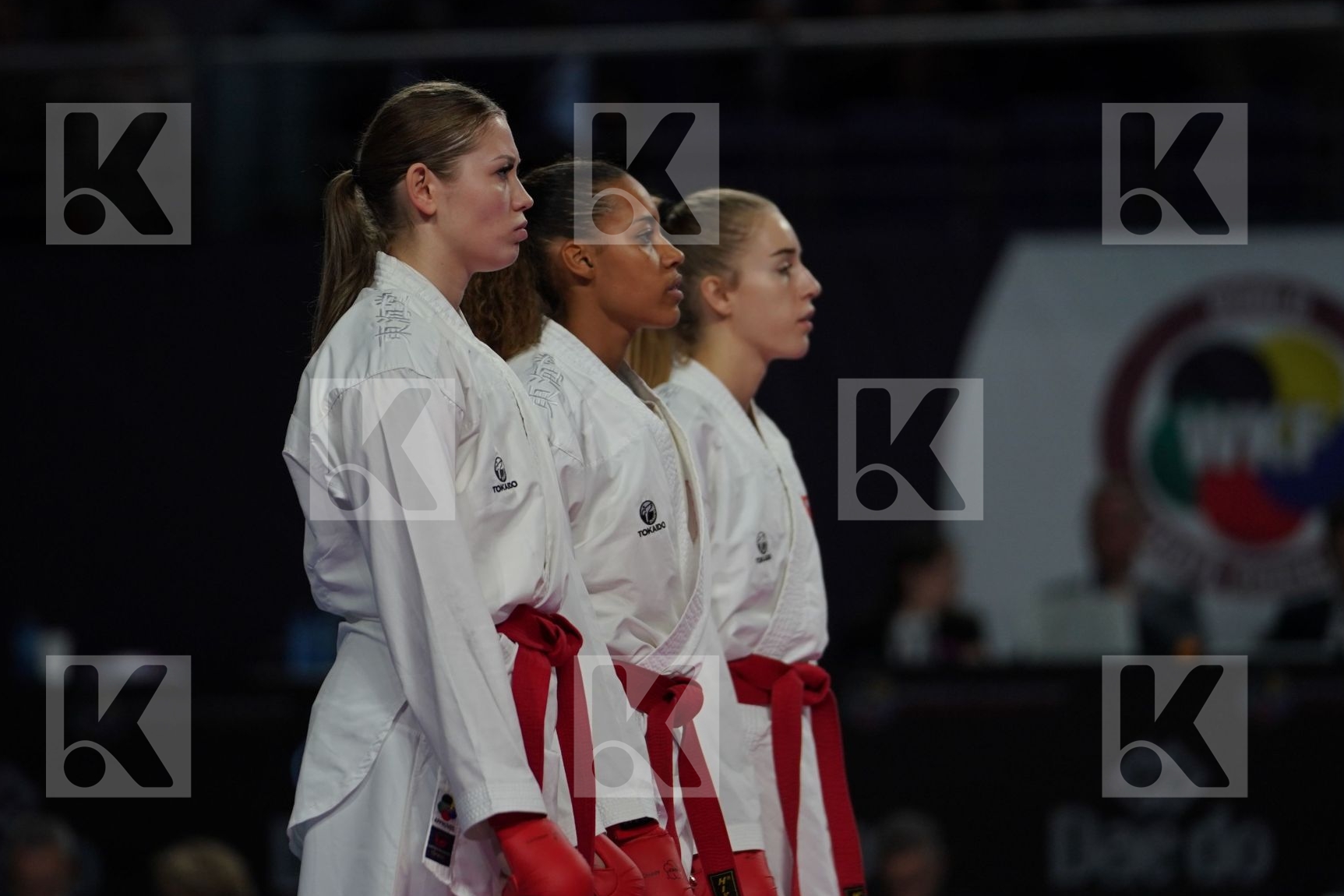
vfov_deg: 4.4
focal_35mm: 313
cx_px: 647
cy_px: 450
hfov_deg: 6.6
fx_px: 11684
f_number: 2.8
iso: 640
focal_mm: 200
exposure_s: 1/1000
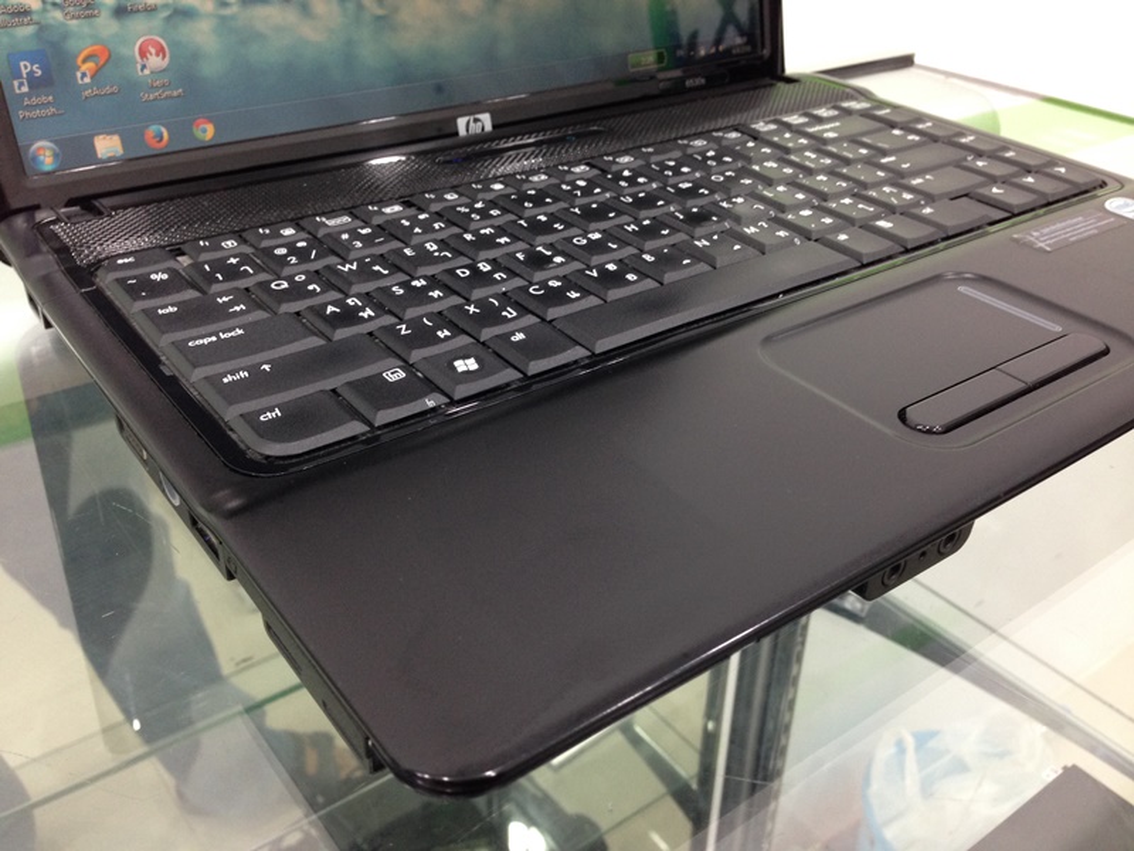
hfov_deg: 55.4
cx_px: 567
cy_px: 426
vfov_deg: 42.9
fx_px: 1081
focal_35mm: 33
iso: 125
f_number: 2.4
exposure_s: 1/20
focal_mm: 4.12
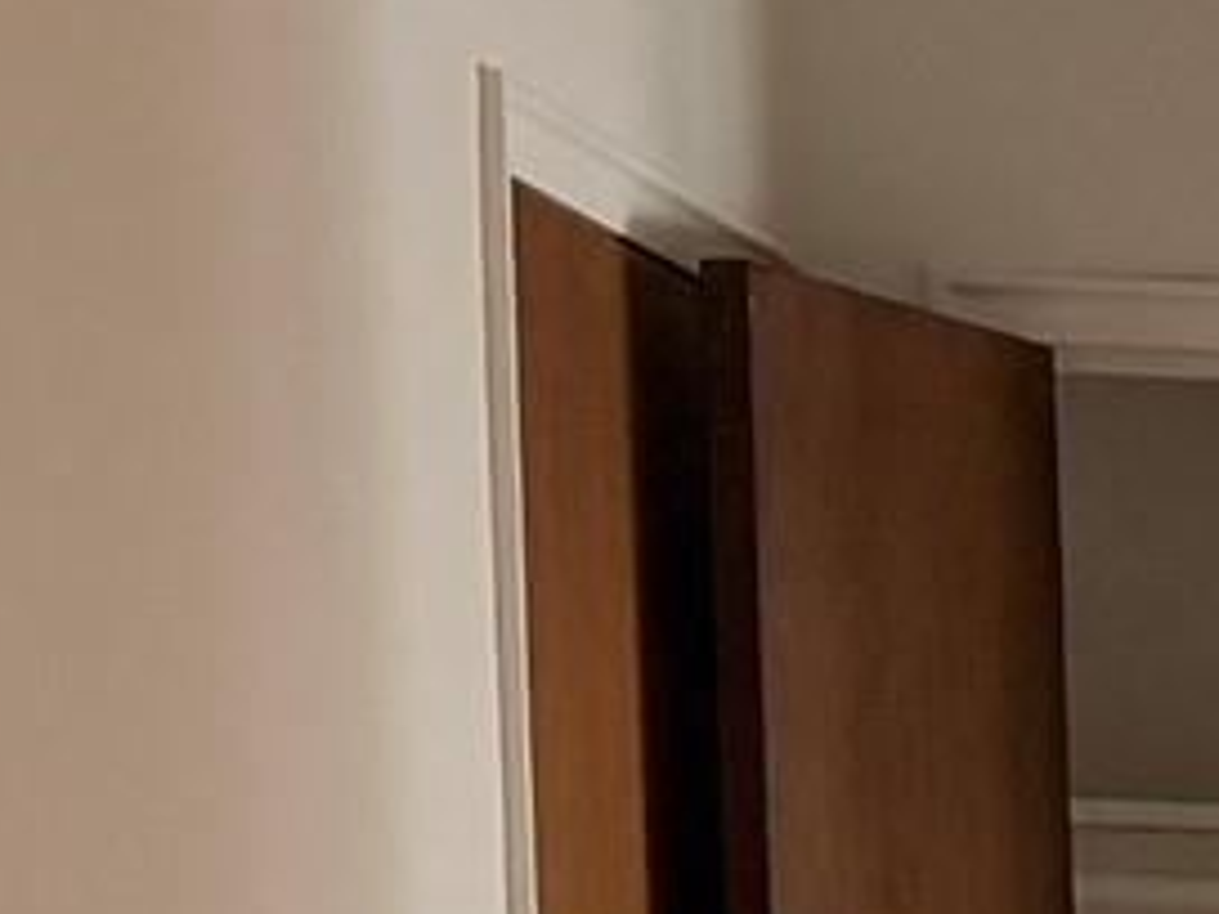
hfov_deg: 9.2
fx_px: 6374
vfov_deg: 7.8
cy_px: 1909
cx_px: 3370
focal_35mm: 181
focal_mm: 6.76
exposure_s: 1/234
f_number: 1.78
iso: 200
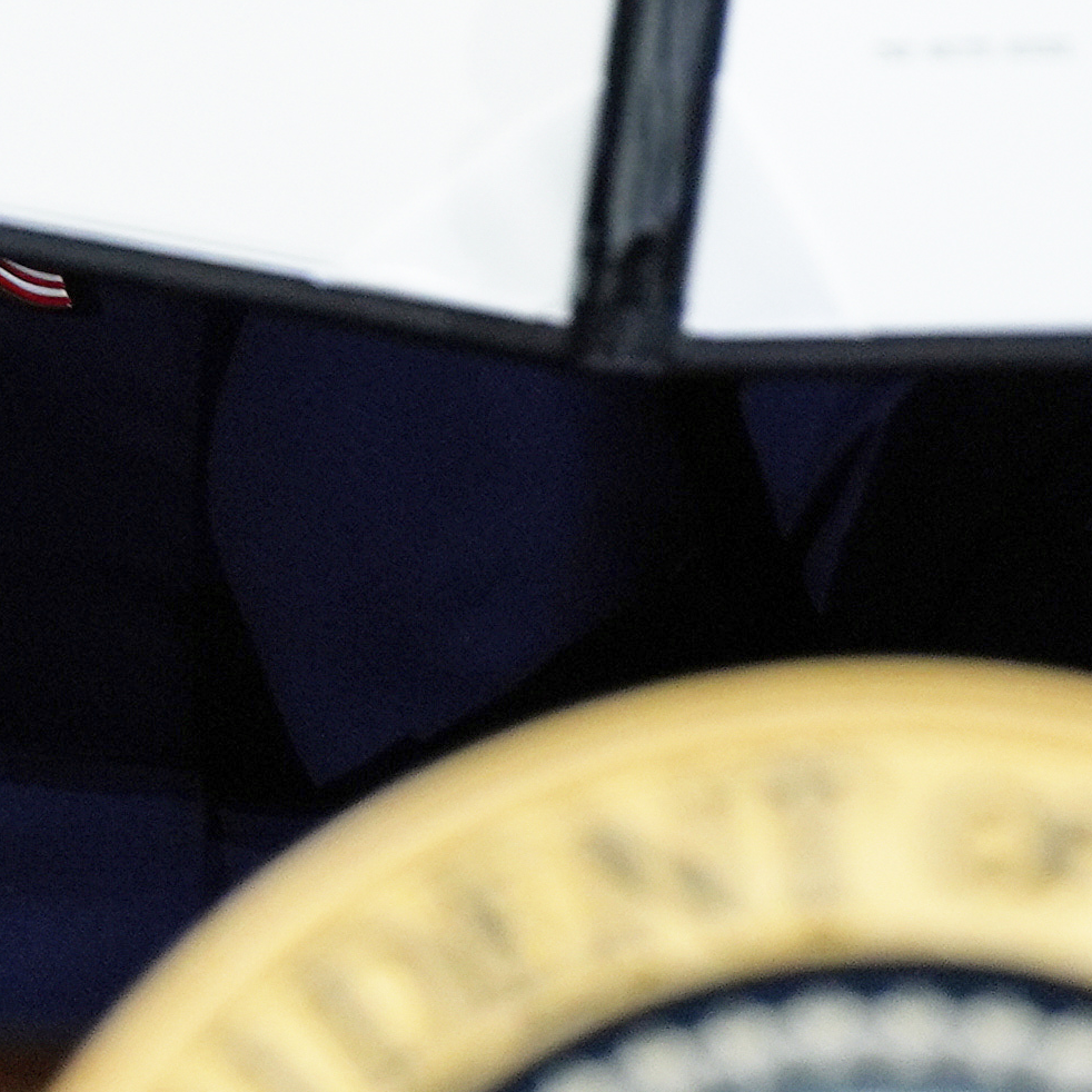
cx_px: 574
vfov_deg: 1.7
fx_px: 37082
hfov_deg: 1.7
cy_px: -1080
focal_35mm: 1039
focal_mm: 200
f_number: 2.8
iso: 500
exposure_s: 1/500
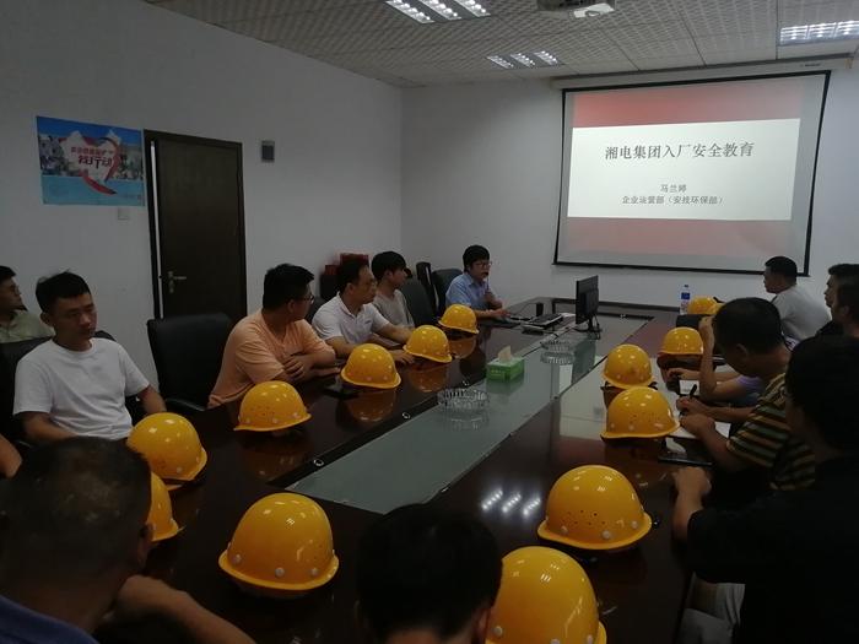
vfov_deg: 53.1
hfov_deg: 67.3
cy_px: 322
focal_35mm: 26
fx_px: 645
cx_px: 430
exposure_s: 1/120
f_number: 1.8
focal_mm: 3.62
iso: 125
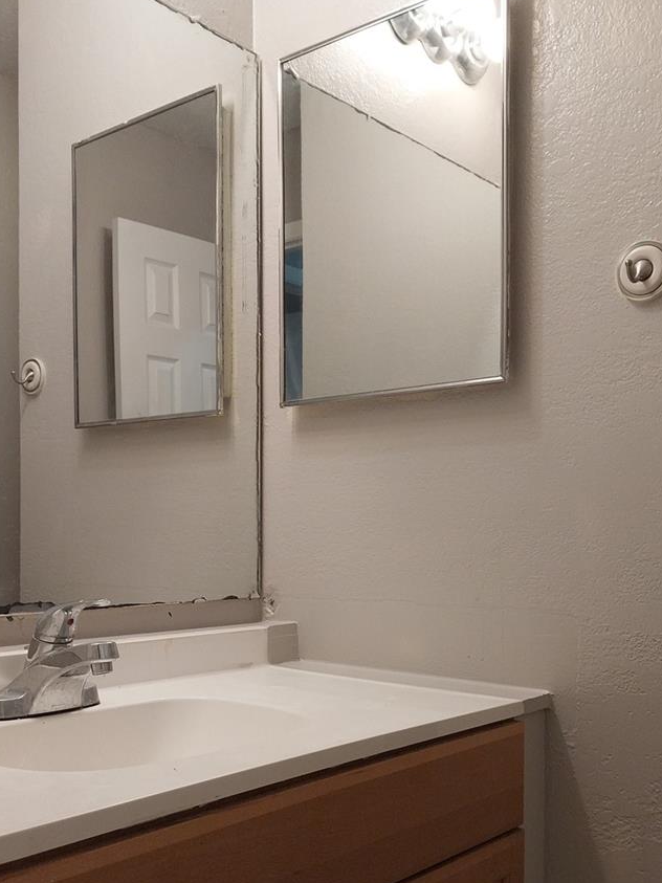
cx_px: 277
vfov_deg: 49.8
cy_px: 535
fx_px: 944
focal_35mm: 37
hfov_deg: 38.6
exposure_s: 1/60
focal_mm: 4
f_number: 1.8
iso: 80
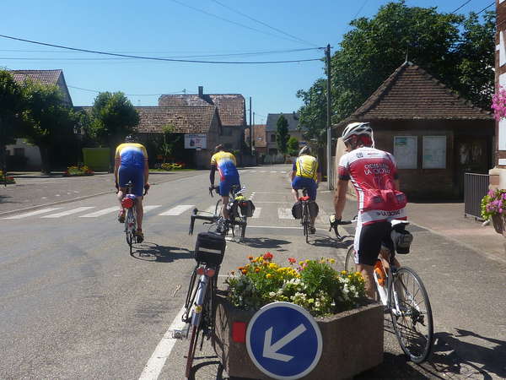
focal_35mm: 38
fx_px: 555
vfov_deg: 37.7
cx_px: 253
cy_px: 190
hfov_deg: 49.0
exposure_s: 1/400
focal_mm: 4.4
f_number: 5
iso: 80
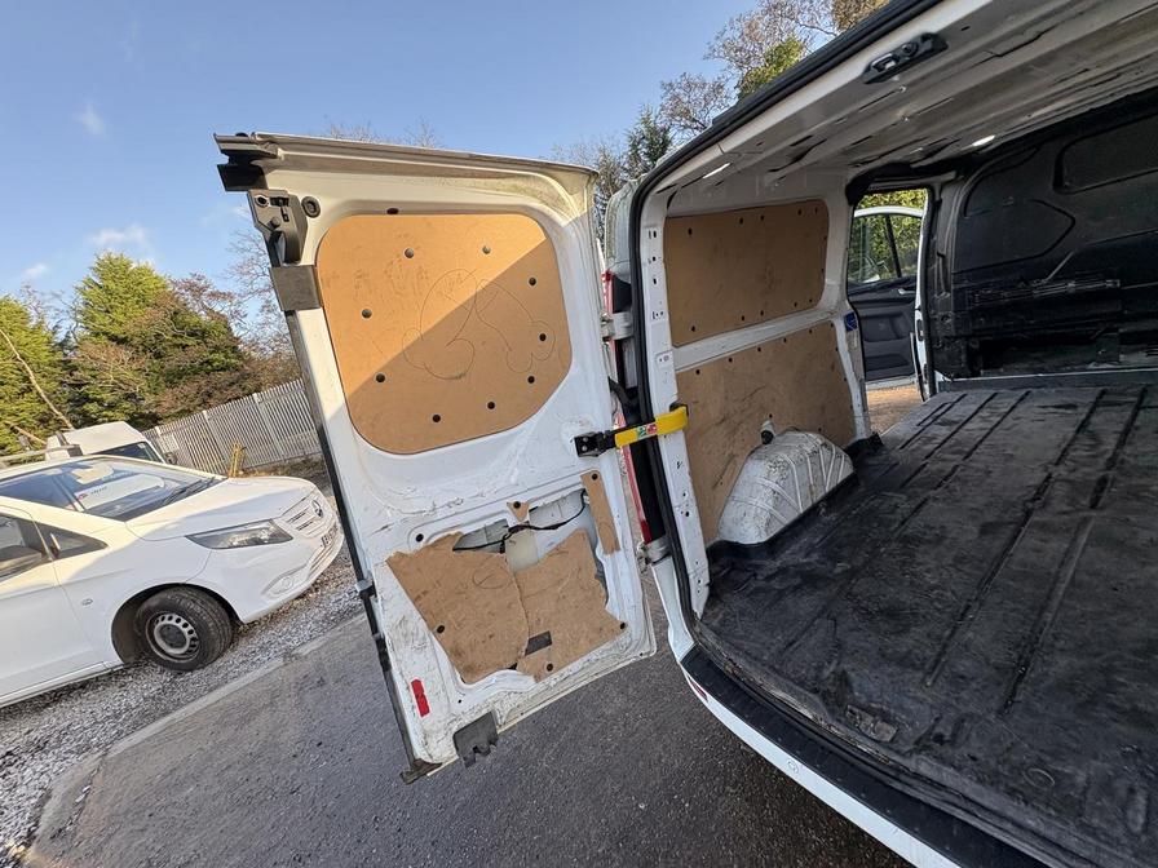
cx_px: 579
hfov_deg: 102.1
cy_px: 434
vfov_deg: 85.7
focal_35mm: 14
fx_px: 468
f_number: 2.2
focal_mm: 2.22
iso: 40
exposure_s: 1/245
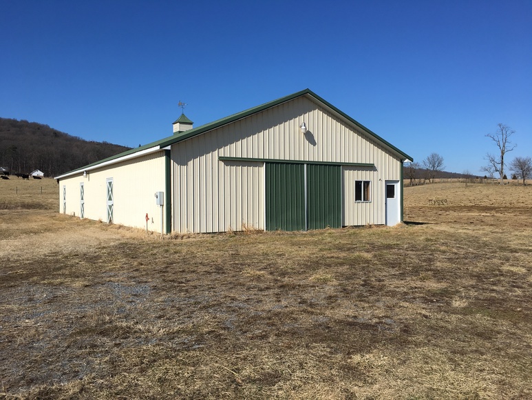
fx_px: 446
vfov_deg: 48.2
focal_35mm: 29
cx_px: 266
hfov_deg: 61.7
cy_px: 200
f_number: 2.2
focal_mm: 4.15
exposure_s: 1/2653
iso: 25
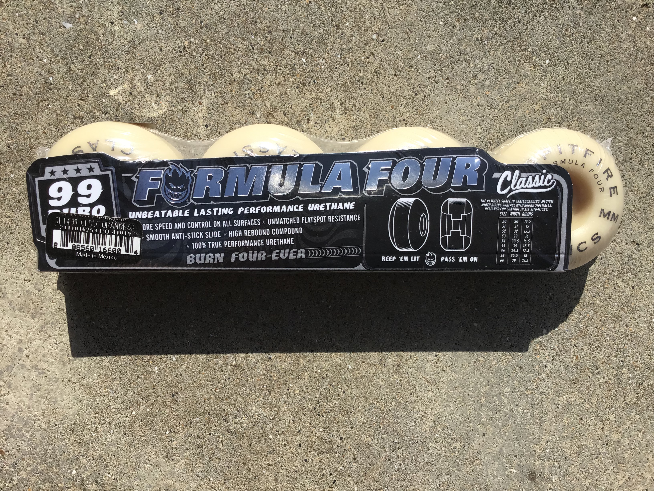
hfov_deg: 58.4
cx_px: 327
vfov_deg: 45.4
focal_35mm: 31
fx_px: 586
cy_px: 246
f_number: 2.4
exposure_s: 1/1698
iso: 25
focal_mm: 3.3
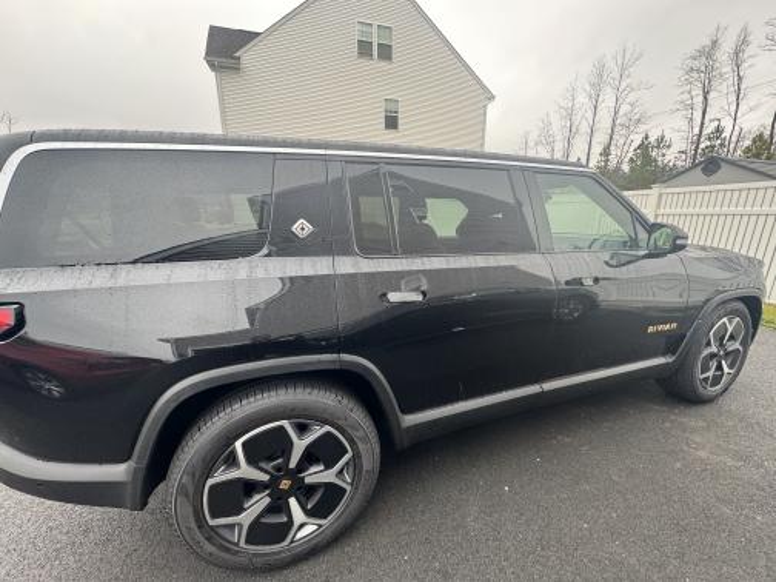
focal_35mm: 14
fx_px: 314
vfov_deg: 85.7
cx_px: 388
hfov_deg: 102.1
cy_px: 291
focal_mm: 2.22
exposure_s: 1/99
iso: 125
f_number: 2.2
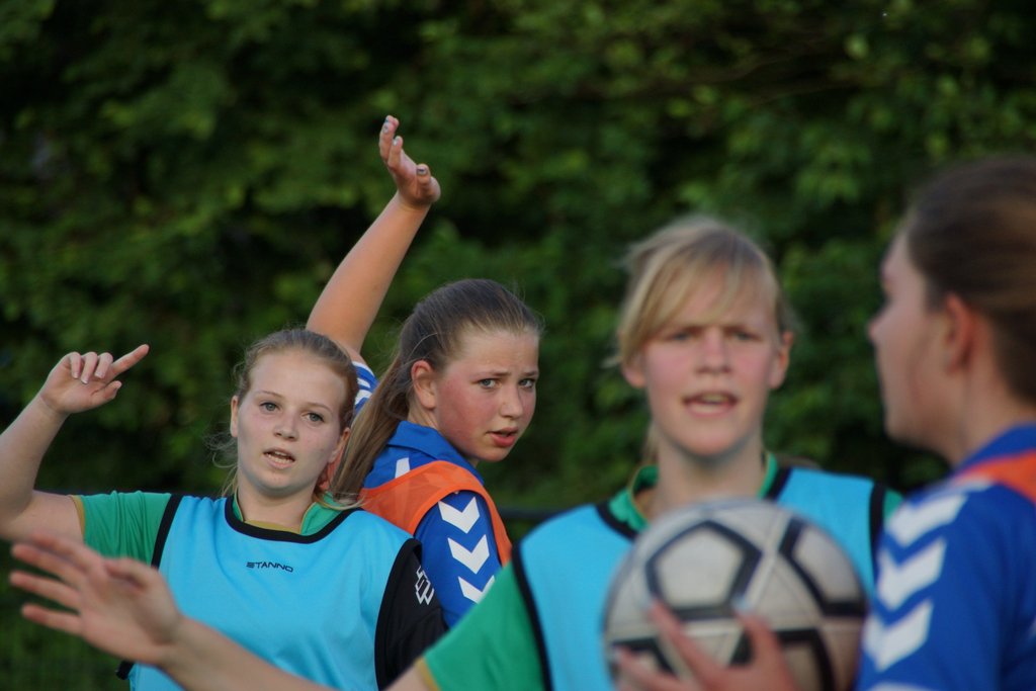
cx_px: 518
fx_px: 10792
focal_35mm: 375
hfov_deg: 5.5
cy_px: 346
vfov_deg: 3.7
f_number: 6.3
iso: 320
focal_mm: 250
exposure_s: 1/400
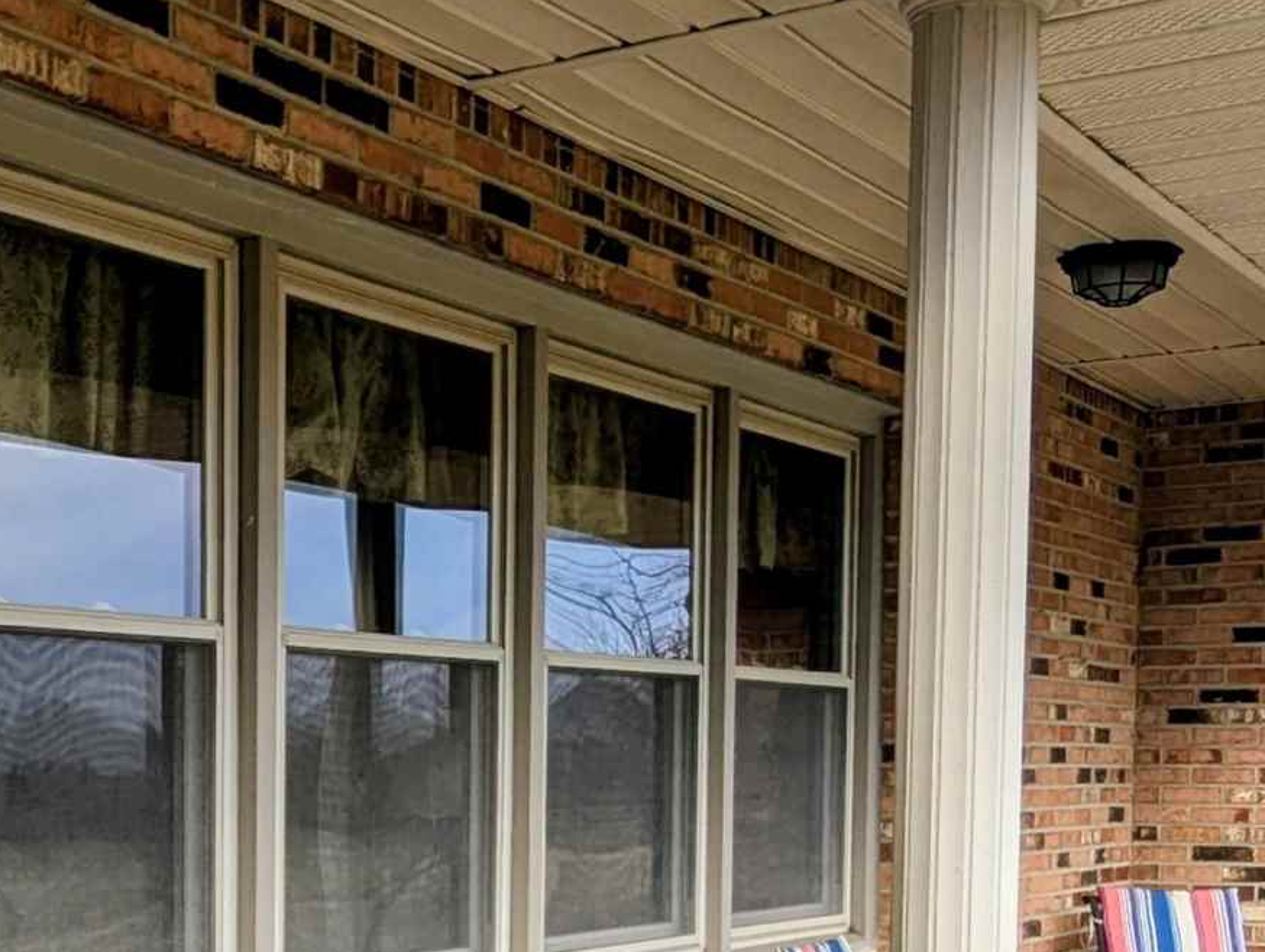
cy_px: 867
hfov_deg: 32.7
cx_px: 146
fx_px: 2049
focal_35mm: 56
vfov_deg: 25.3
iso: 32
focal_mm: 2.35
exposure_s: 1/245
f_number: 2.2
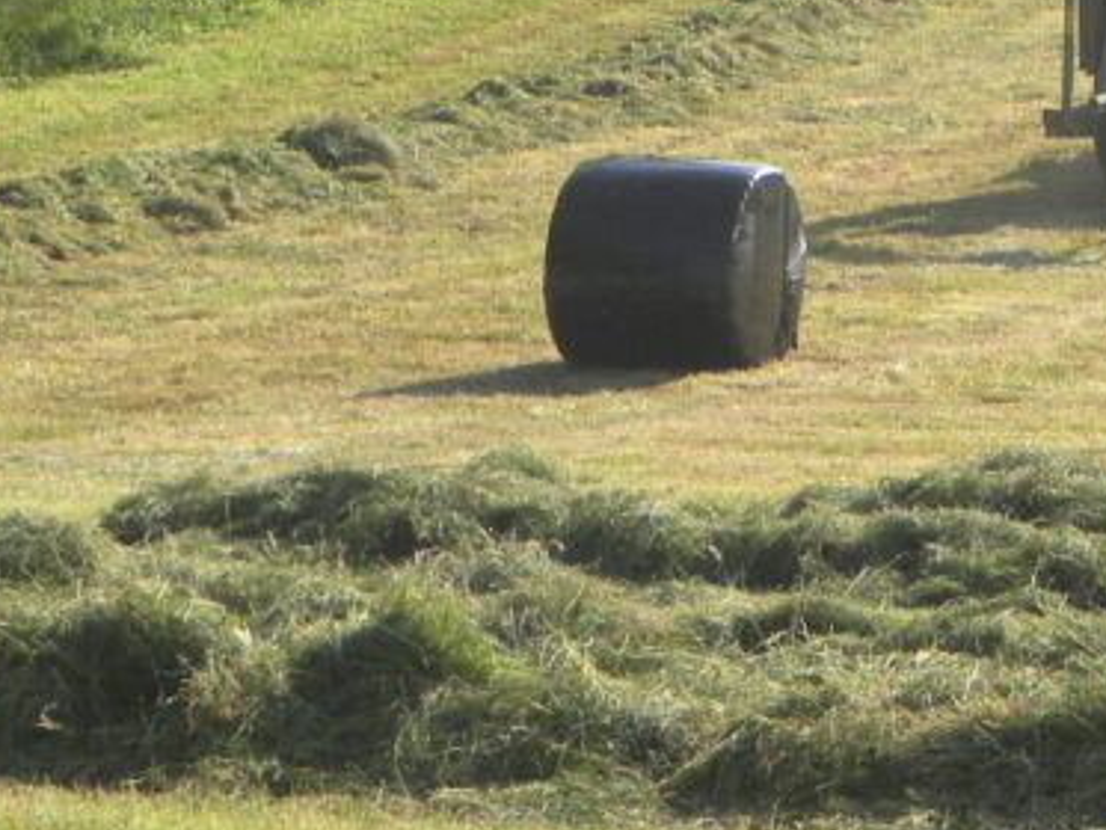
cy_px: -136
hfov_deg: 6.1
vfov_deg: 4.6
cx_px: 1242
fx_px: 10259
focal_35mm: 321
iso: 64
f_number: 4.5
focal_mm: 20.8
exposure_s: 1/250
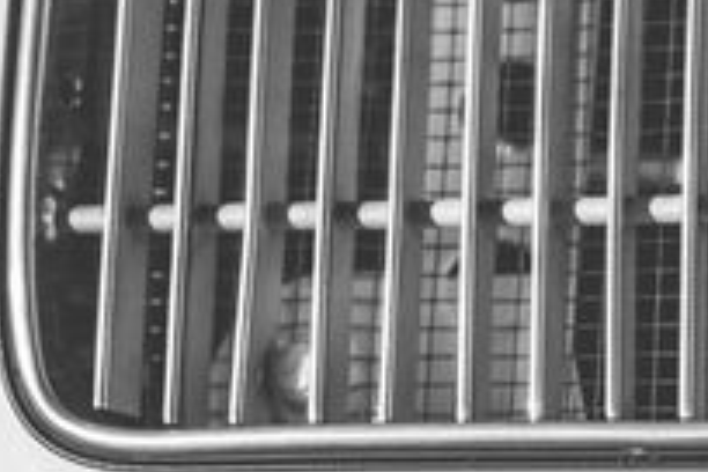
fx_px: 2596
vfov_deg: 10.4
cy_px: 340
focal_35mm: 132
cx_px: 1059
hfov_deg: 14.5
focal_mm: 35
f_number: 2.8
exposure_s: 1/2500
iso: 100
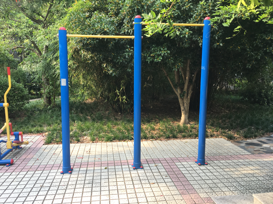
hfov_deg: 61.7
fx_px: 229
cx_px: 136
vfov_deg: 48.2
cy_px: 102
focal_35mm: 29
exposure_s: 1/100
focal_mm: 4.15
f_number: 2.2
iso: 40
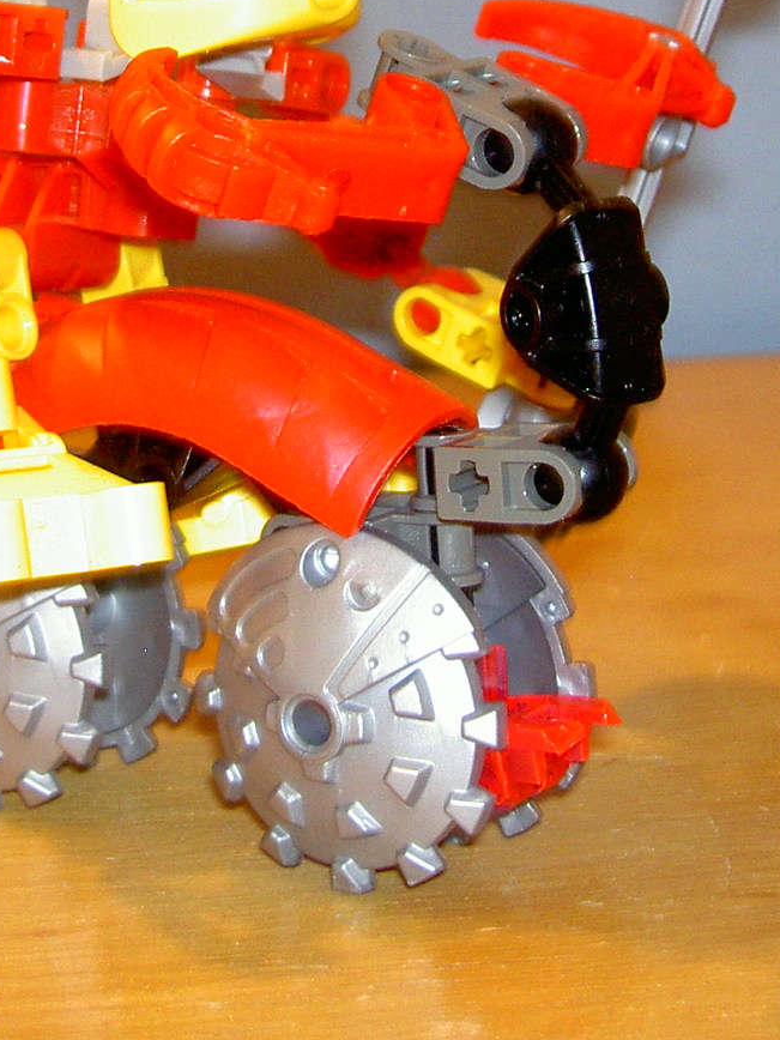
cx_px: 272
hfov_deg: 16.0
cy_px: 139
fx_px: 2764
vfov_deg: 20.9
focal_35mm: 92
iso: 200
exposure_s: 1/8
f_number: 2.8
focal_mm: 8
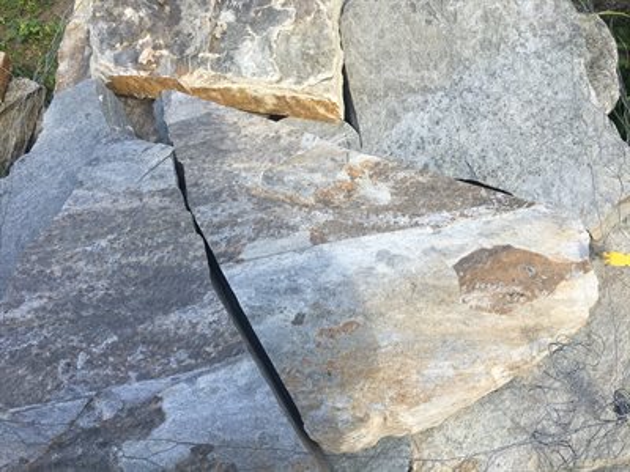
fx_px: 528
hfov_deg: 61.7
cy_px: 236
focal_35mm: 29
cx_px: 315
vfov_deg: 48.2
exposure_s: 1/530
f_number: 2.2
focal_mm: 4.15
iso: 25
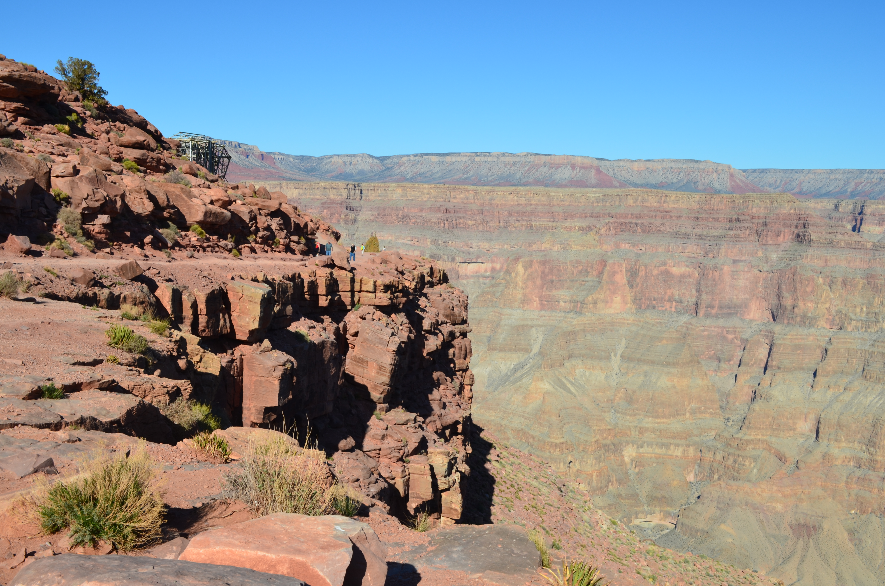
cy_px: 293
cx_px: 442
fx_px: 957
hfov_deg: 49.6
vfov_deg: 34.1
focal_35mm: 39
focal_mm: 26
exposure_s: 1/160
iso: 100
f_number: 11
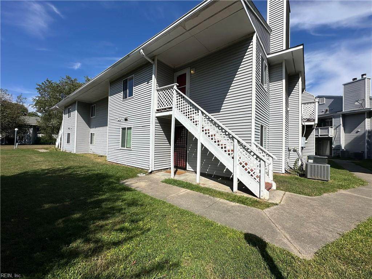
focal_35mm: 14
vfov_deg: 85.7
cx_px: 186
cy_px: 140
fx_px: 150
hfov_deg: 102.1
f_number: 2.2
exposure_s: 1/4464
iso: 50
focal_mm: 2.22
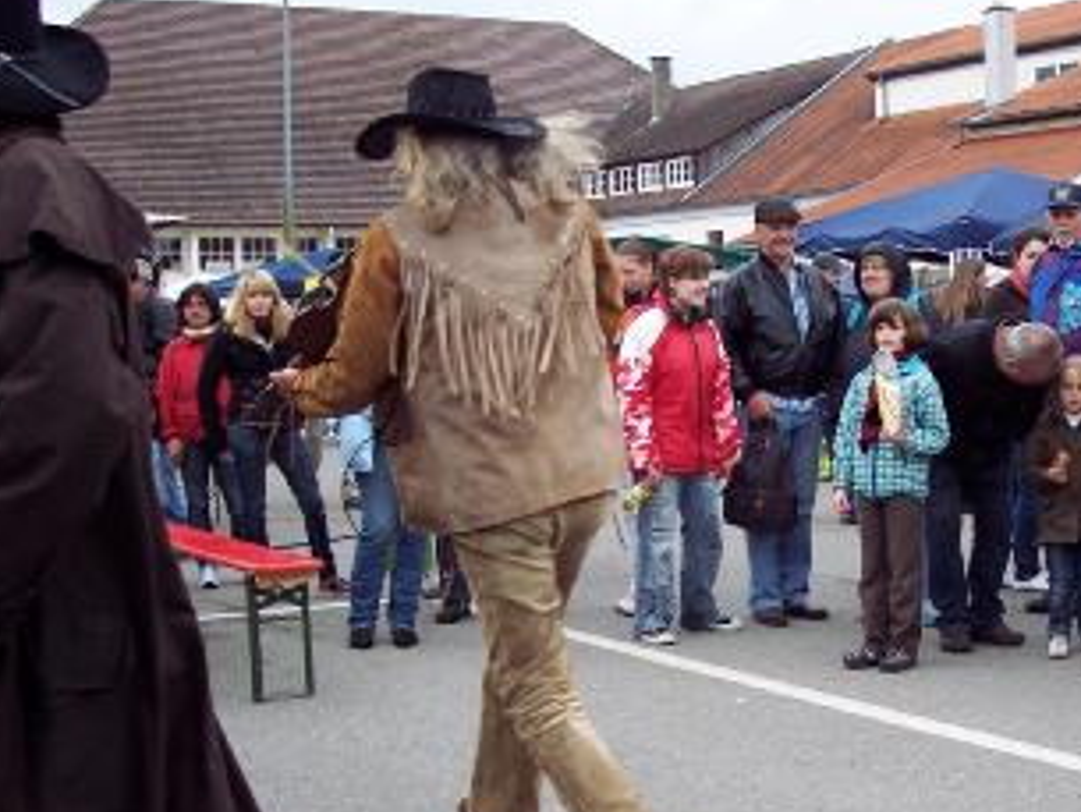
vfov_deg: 22.9
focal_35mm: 64
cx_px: 744
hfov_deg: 30.0
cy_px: 441
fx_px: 1999
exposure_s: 1/180
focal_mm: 8
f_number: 3.4
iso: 100
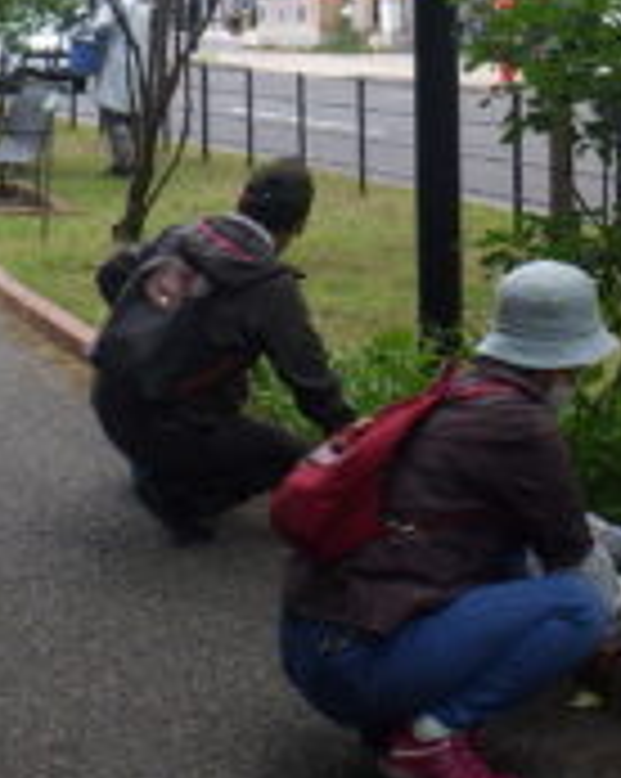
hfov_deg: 17.0
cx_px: 326
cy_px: 70
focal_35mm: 90
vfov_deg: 20.8
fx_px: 2071
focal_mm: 5
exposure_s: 1/200
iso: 125
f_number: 4.2
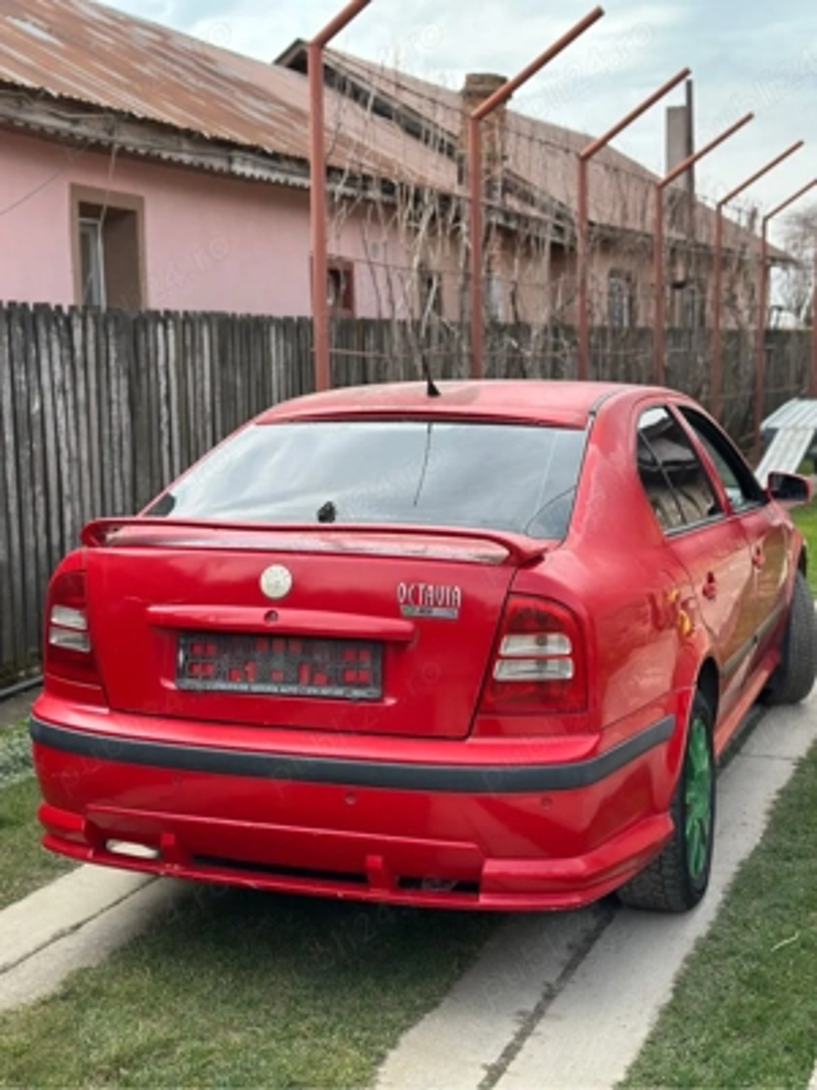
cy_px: 545
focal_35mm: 48
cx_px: 408
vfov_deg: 39.7
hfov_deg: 30.3
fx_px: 1511
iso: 80
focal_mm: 6.86
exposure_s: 1/1497
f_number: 1.78
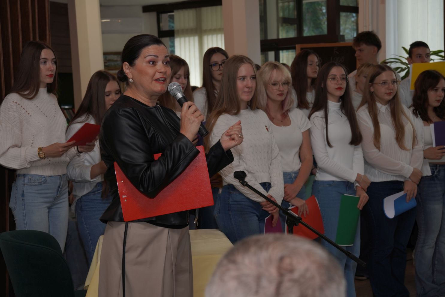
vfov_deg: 18.2
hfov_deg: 27.0
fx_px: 927
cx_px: 222
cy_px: 148
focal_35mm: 75
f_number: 5.6
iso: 400
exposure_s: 1/160
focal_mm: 50
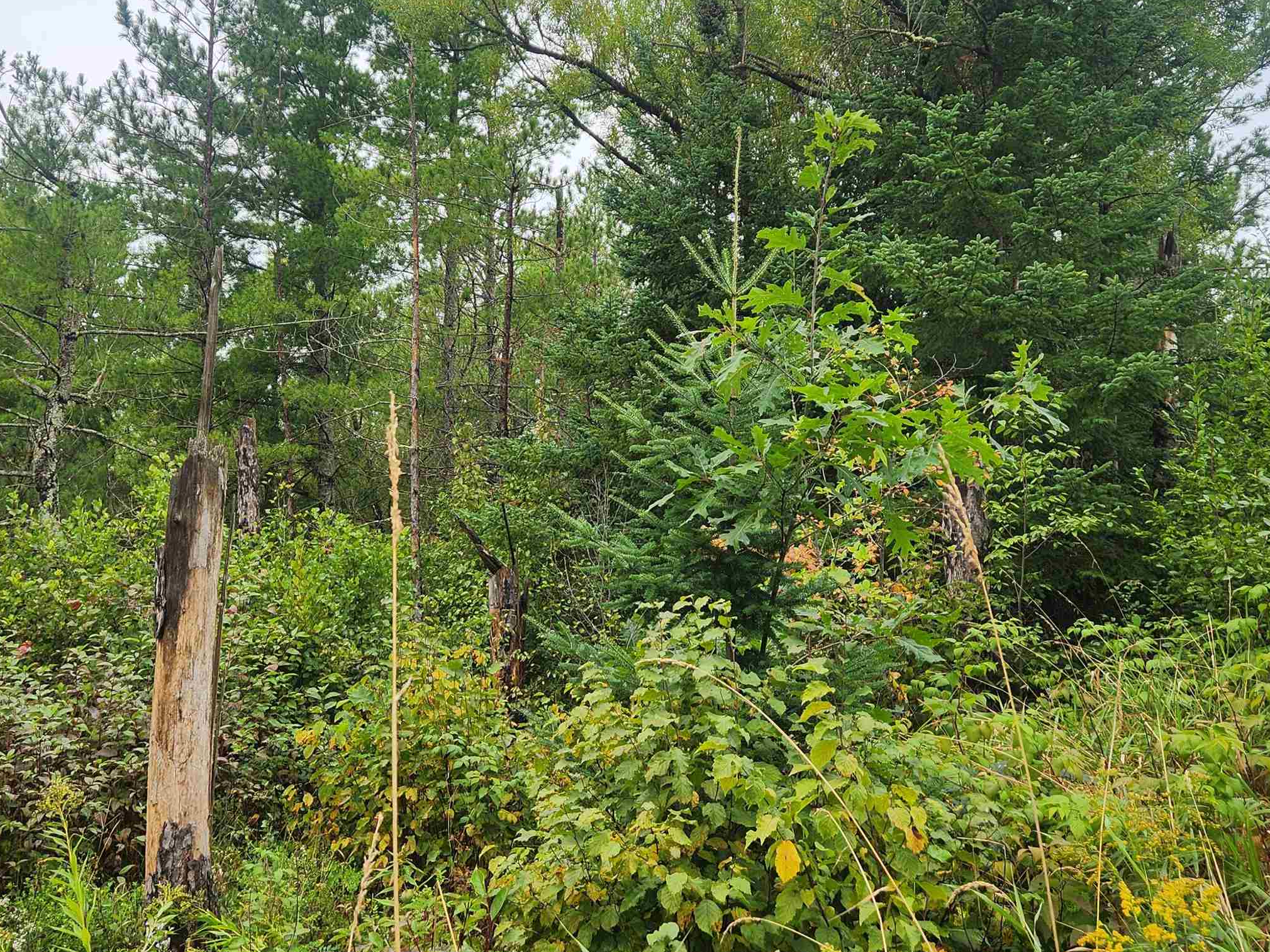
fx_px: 1284
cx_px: 590
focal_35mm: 35
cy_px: 398
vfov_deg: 40.6
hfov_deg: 52.6
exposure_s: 1/528
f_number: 1.8
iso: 20
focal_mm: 5.4
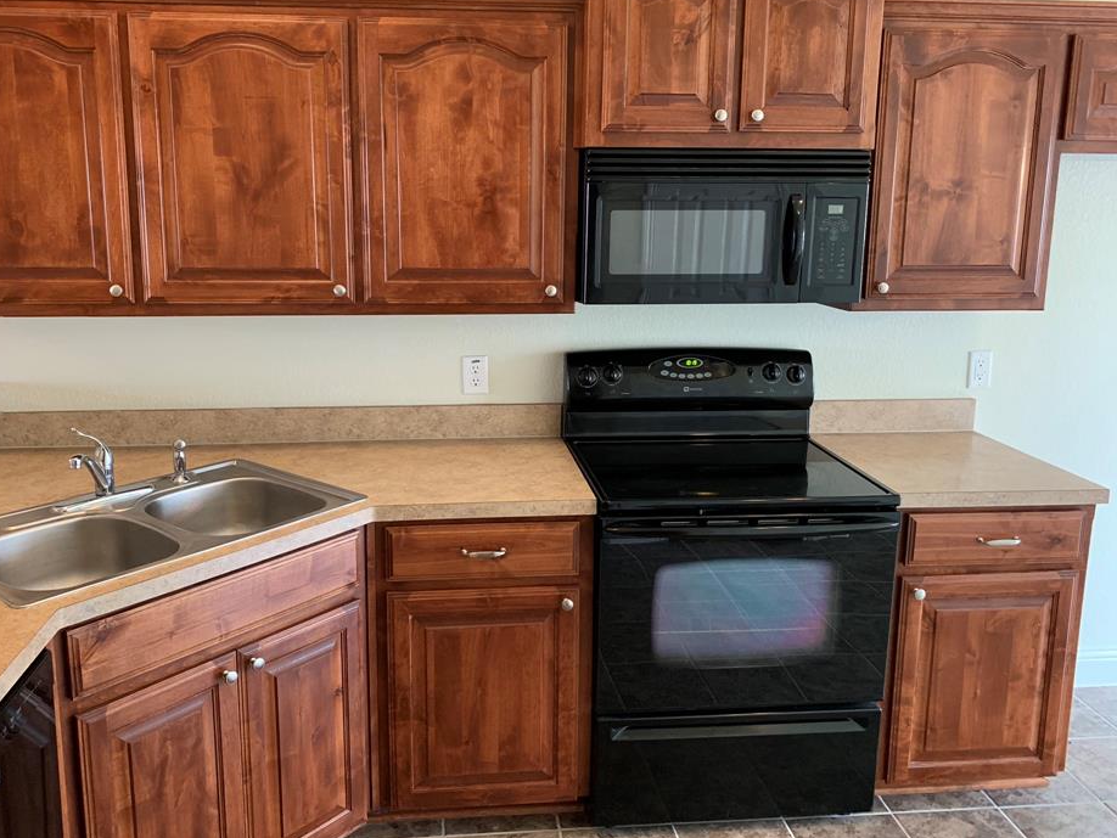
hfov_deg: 61.6
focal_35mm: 29
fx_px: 936
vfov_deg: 48.2
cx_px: 515
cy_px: 376
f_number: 1.8
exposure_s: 1/40
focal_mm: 4.25
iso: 250
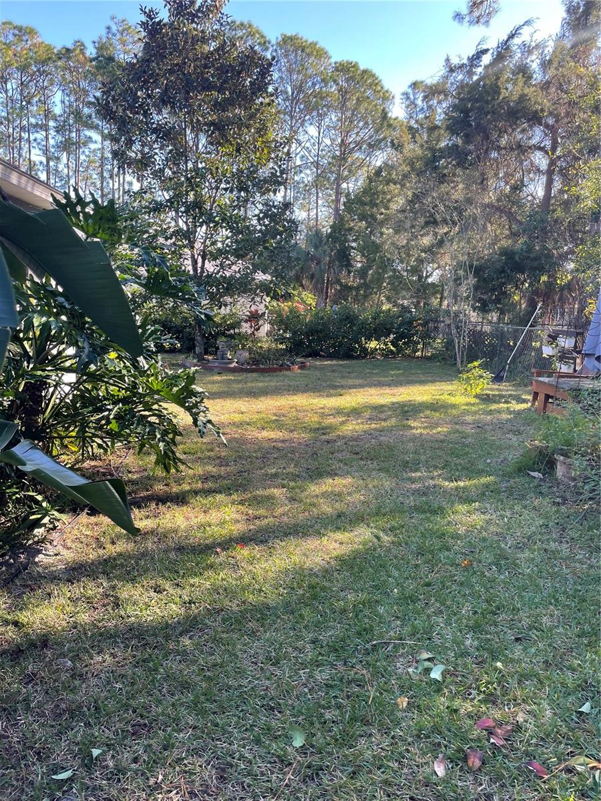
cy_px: 400
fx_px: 602
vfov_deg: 67.3
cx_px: 300
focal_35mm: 26
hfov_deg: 53.1
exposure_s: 1/228
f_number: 1.6
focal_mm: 4.2
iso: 32
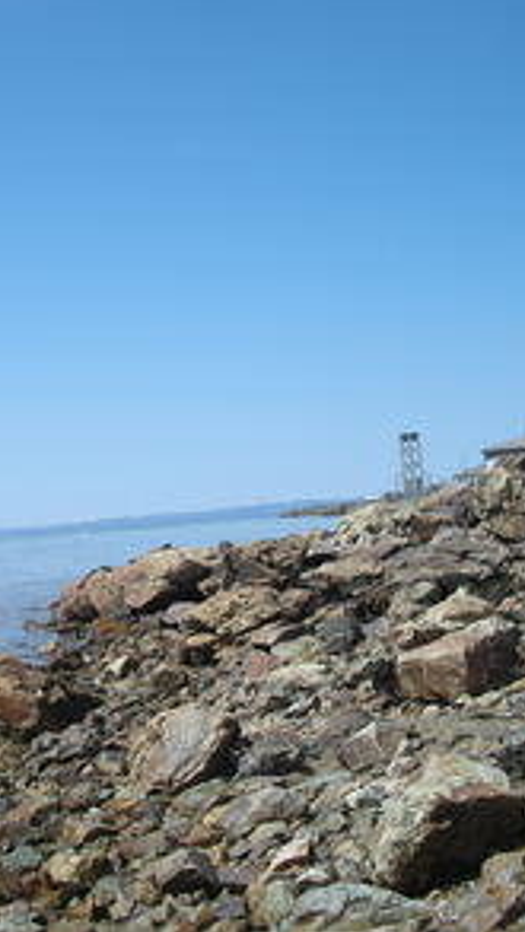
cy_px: 458
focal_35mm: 55
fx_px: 1360
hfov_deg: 21.6
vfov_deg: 37.8
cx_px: 124
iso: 64
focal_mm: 7.9
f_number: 8
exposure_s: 1/162
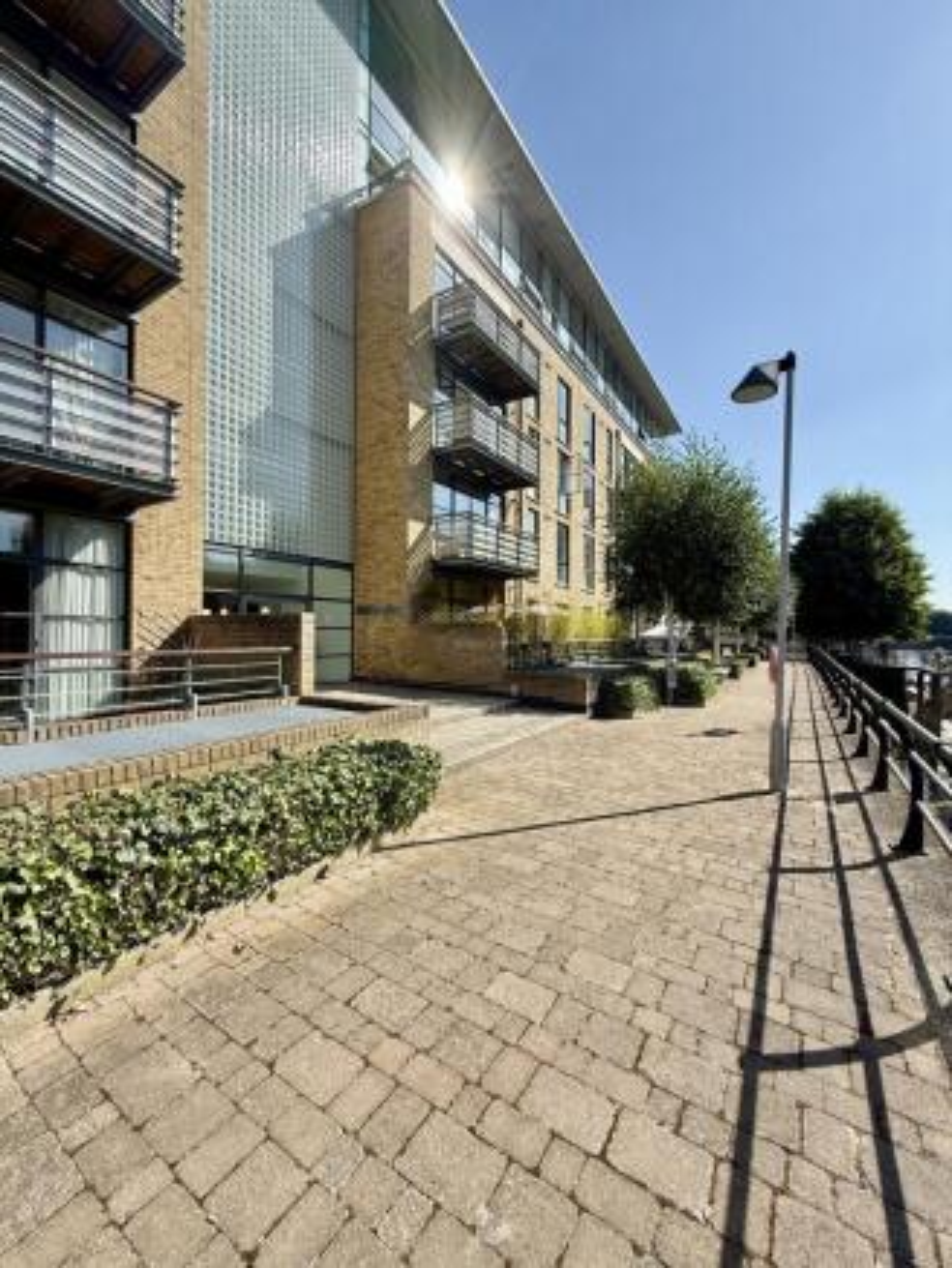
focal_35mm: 14
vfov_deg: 102.0
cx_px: 476
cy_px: 634
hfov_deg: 85.7
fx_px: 513
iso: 50
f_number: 2.2
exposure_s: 1/1087
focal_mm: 2.22
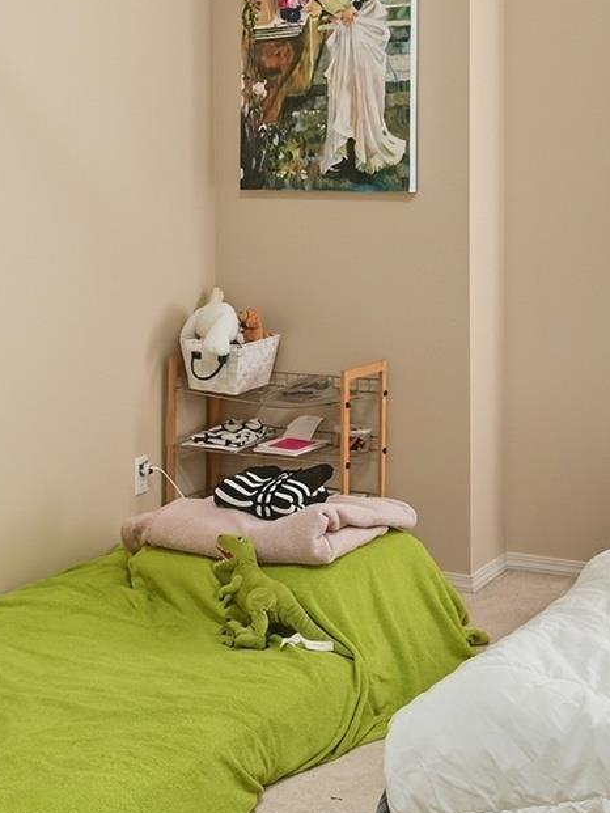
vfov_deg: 31.5
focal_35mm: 60
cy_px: 180
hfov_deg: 24.4
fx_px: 1408
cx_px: 238
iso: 100
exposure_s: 1/3.33
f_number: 8
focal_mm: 15.5
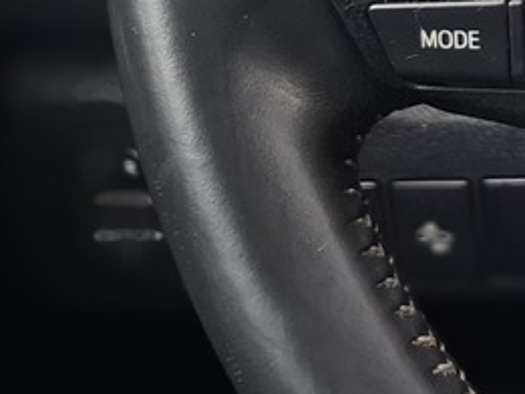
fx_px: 1927
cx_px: 1116
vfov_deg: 11.4
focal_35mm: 127
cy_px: -105
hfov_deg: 13.0
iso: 250
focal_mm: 5.54
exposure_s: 1/100
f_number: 1.8
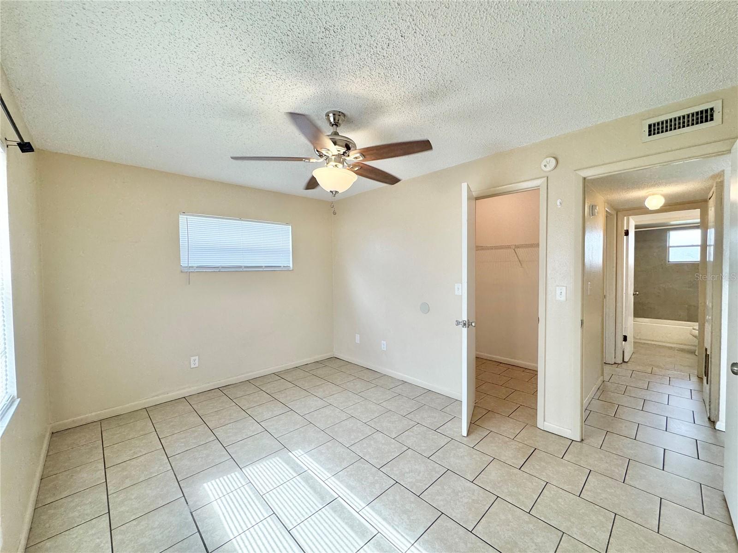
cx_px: 369
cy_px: 276
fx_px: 298
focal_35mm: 14
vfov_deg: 85.7
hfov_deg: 102.1
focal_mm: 2.22
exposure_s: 1/120
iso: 80
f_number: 2.2
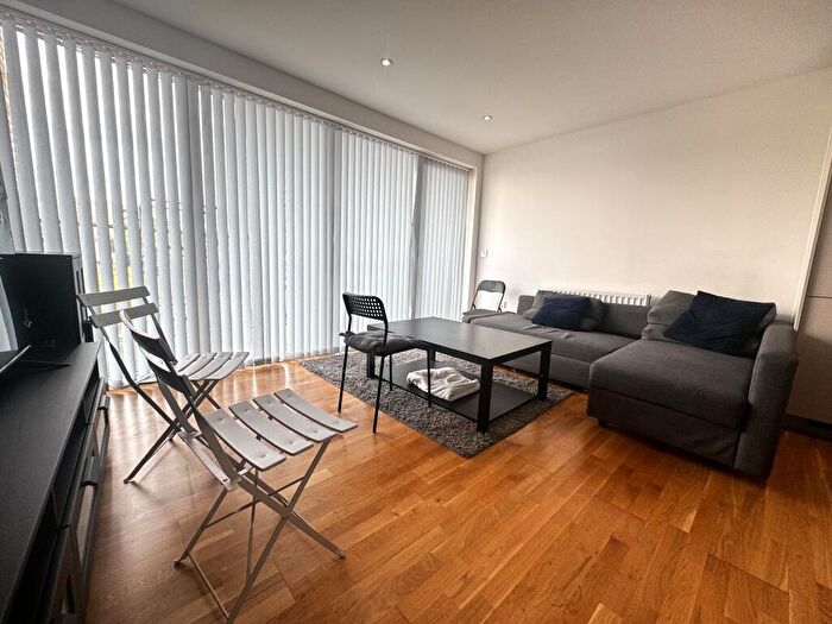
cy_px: 312
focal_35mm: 14
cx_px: 416
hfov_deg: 102.1
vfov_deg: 85.7
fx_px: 336
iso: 100
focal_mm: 2.22
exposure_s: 1/100
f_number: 2.2
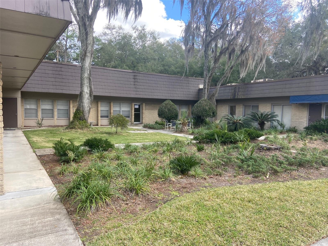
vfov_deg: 53.1
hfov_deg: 67.3
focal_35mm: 26
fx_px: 246
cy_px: 123
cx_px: 164
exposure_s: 1/389
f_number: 1.8
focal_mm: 4.25
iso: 32
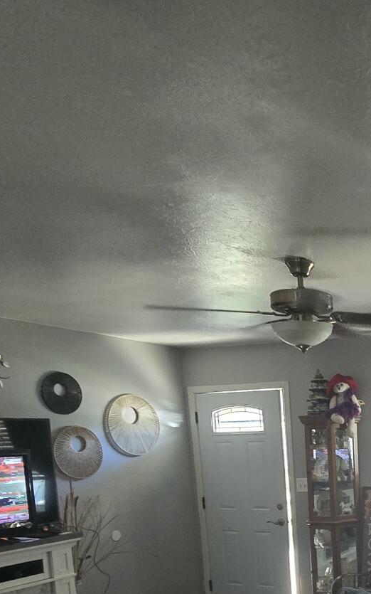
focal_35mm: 33
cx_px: 483
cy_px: 506
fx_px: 534
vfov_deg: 52.8
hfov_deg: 30.3
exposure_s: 1/60
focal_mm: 2.2
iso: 640
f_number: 2.2
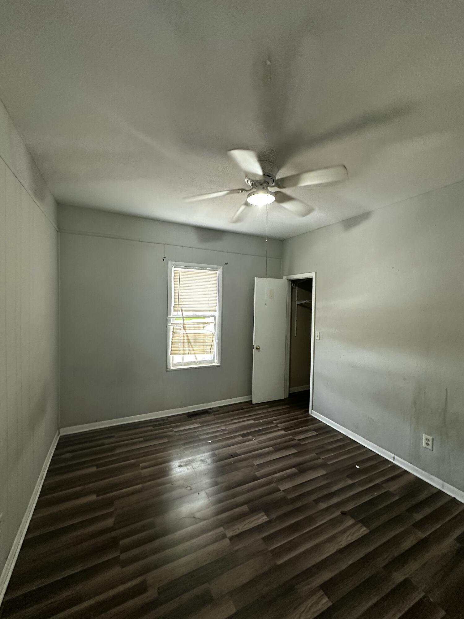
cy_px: 310
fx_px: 250
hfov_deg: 85.7
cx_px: 232
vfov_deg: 102.1
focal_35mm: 14
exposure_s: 1/60
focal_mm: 2.22
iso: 320
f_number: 2.2
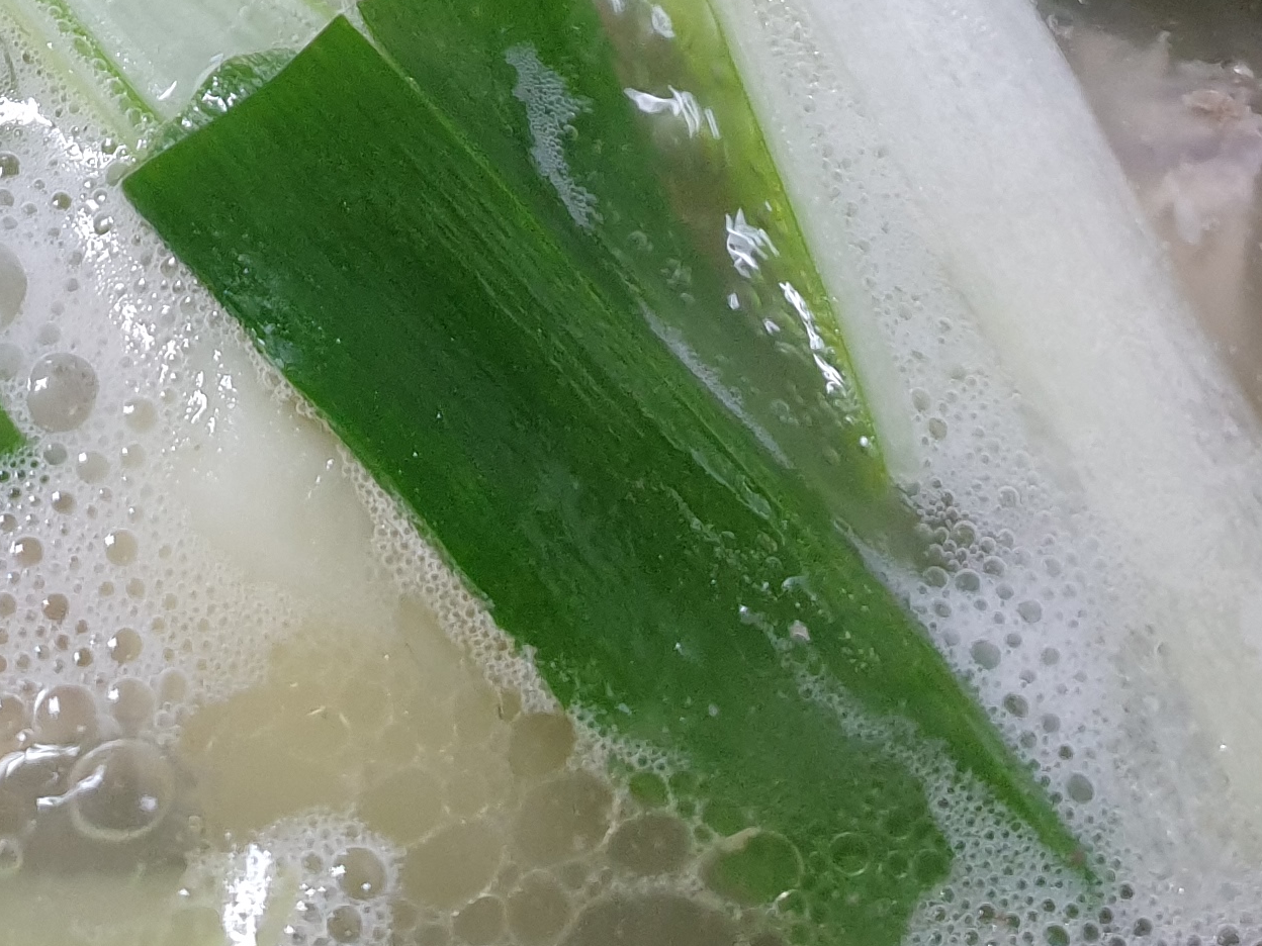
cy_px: -183
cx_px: 191
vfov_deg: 16.8
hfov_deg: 22.8
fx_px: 3062
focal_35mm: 84
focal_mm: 4.3
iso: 125
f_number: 1.5
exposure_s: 1/120
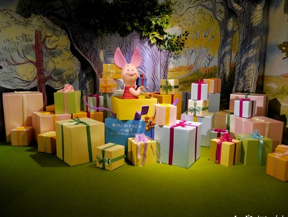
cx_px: 151
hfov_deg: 59.9
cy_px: 111
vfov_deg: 46.9
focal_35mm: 30
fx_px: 250
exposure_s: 1/100
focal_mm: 14
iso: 1600
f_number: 3.5
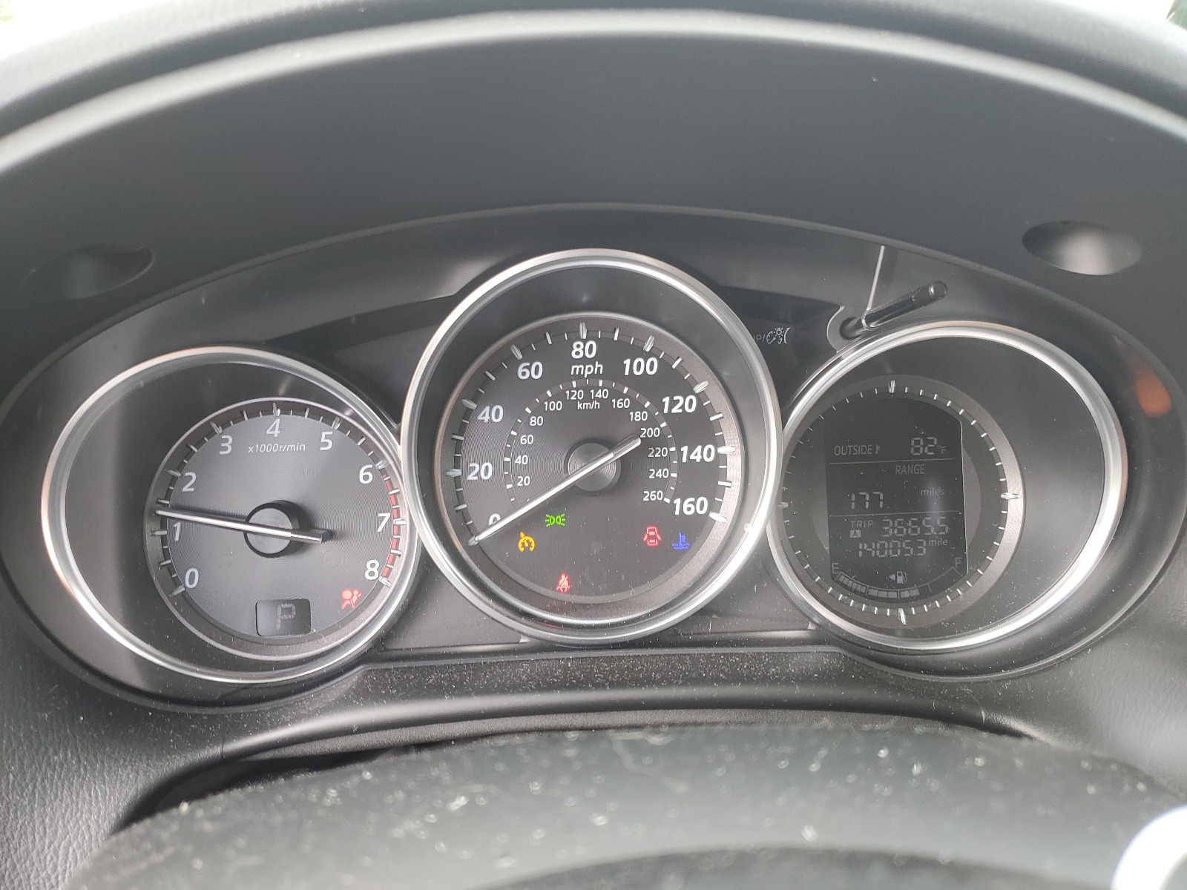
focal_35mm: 26
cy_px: 445
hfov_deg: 67.3
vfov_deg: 53.1
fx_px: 892
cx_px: 594
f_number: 1.5
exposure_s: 1/60.2
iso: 51
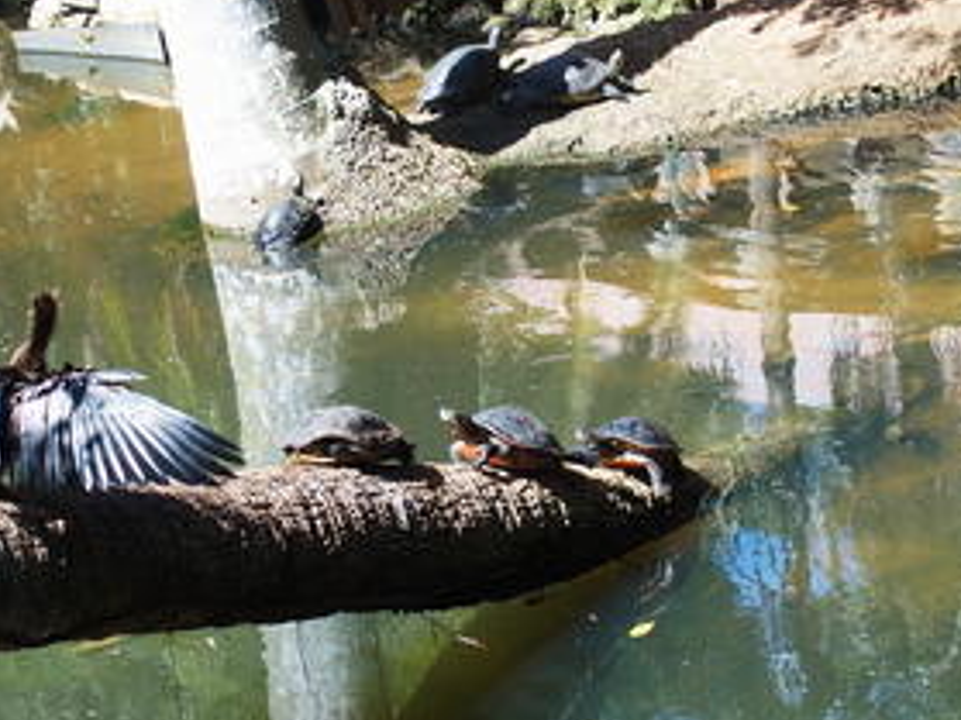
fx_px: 2553
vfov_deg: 16.0
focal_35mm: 92
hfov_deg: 21.3
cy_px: 393
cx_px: 437
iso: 100
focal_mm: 12
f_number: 3.5
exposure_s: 1/250
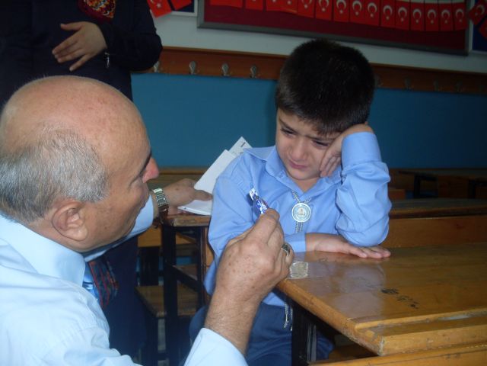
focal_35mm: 38
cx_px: 244
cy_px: 183
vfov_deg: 37.7
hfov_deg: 49.0
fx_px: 535
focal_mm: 6.3
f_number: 2.8
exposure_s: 1/45
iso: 100
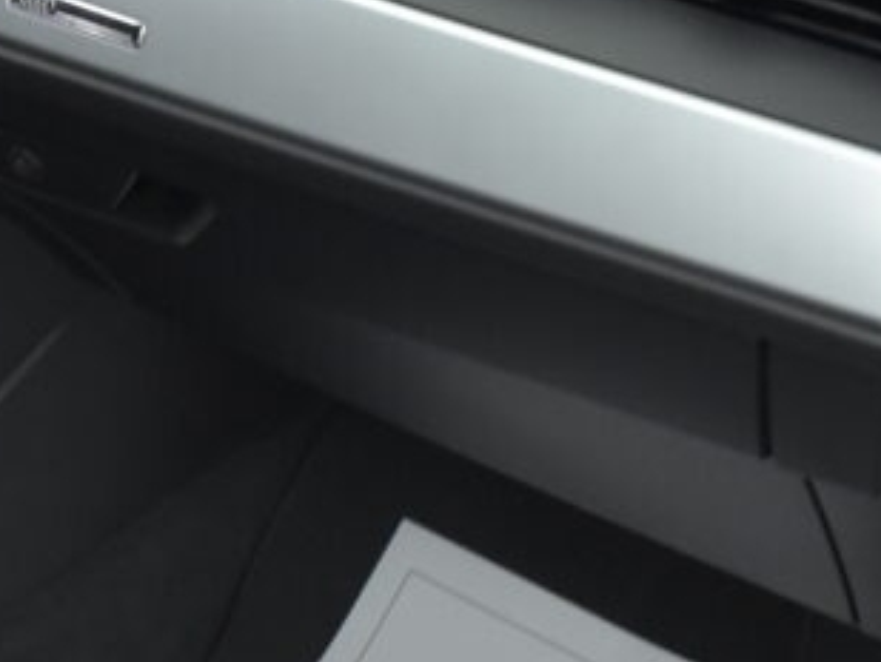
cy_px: 180
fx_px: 2190
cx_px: -43
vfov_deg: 17.1
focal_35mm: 86
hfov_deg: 21.8
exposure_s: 1/100
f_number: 3.5
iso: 1600
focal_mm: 18
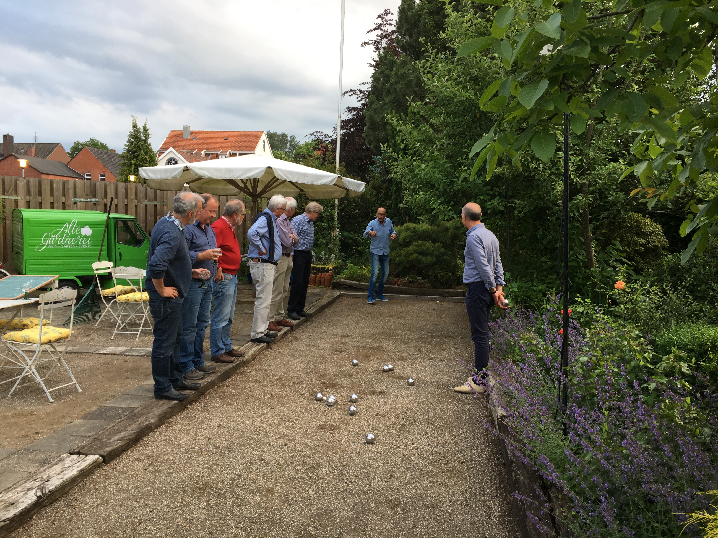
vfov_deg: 48.2
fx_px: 602
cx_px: 359
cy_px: 269
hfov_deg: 61.7
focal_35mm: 29
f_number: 2.2
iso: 32
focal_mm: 4.15
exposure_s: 1/50
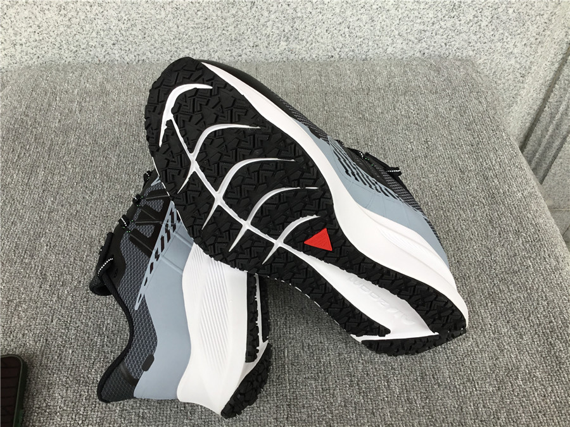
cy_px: 214
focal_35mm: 31
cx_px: 285
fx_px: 510
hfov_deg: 58.4
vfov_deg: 45.4
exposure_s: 1/100
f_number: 2.4
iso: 32
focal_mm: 3.3
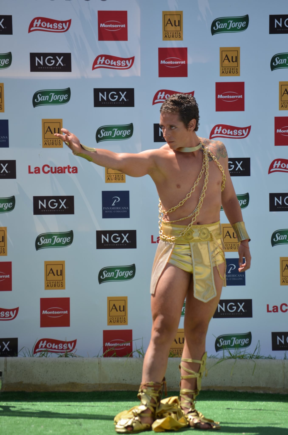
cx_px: 144
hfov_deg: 6.1
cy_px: 218
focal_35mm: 225
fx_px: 2713
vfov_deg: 9.2
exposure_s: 1/400
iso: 100
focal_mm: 150
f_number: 5
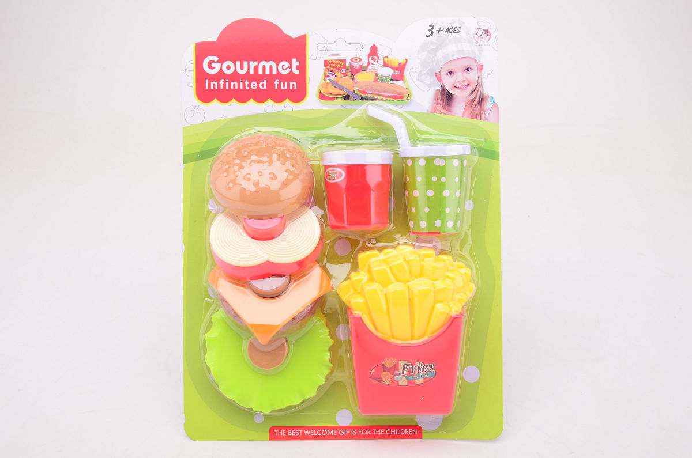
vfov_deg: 31.8
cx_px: 346
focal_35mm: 42
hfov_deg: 46.5
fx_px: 806
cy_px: 229
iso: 100
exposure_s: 1/160
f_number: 10
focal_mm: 28
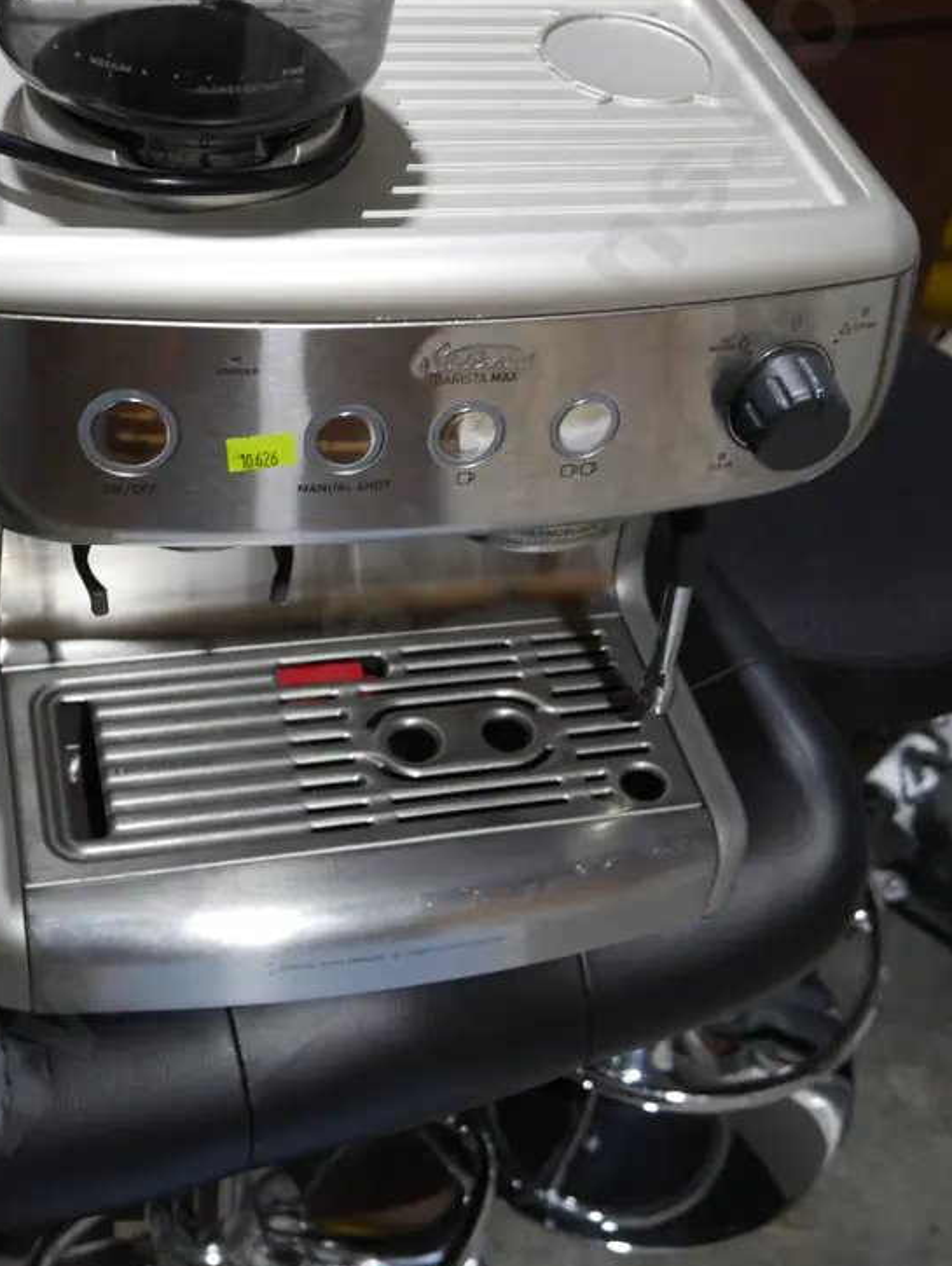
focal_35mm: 48
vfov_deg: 39.5
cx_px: 424
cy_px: 538
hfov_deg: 30.3
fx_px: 1758
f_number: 4
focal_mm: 17
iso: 200
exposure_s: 1/60
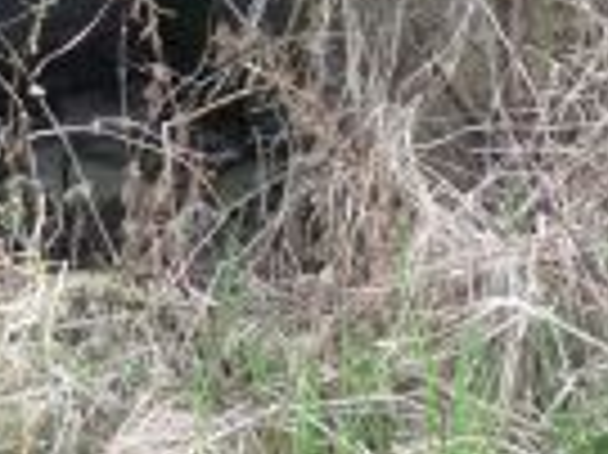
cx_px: -23
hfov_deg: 16.8
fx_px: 2001
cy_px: -342
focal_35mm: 114
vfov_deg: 12.0
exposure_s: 1/100
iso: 100
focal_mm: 5.2
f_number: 4
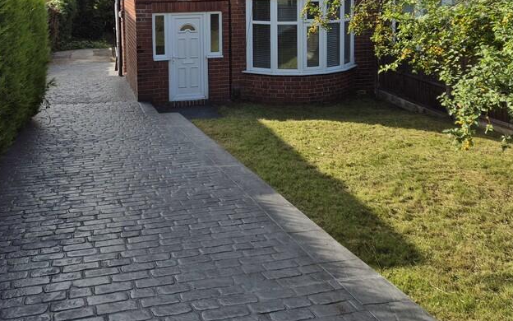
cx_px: 244
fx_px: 559
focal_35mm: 40
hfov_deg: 49.3
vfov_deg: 30.1
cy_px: 9
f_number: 1.8
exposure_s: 1/2240
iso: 25
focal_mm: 5.4
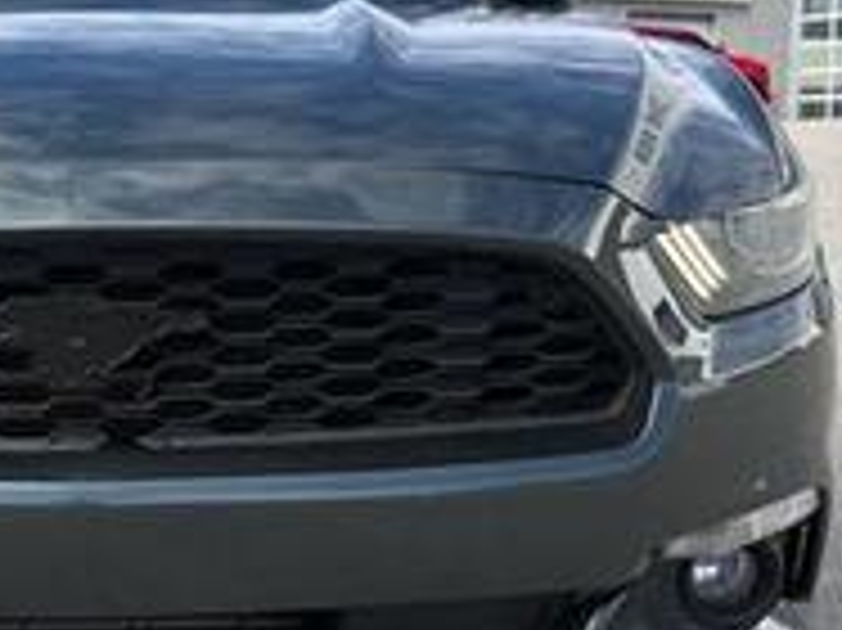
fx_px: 1702
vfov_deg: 21.0
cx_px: 68
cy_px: 302
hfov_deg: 26.7
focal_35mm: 70
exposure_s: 1/1626
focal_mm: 5.96
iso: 50
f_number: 1.6
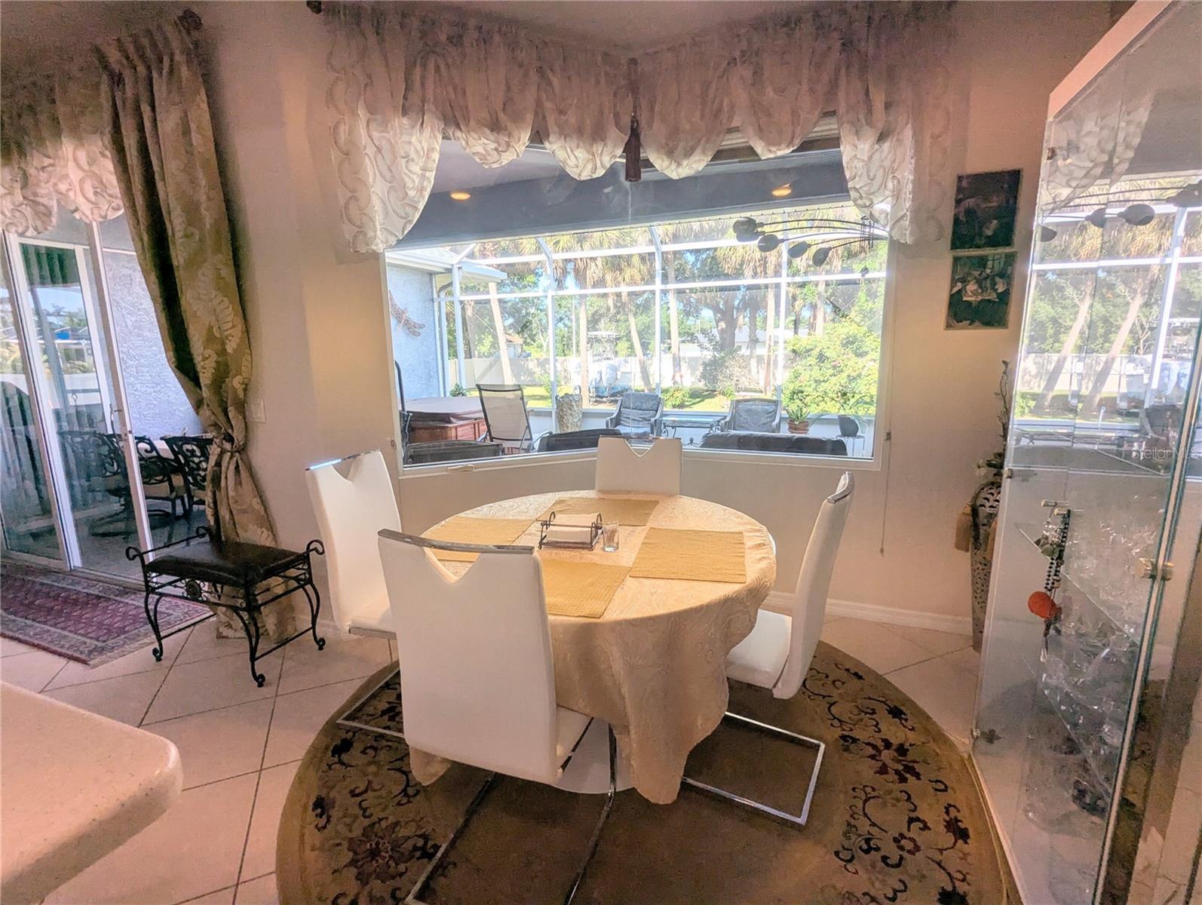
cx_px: 601
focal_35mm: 16
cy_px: 452
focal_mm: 2.35
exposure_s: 1/240
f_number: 2.2
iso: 45
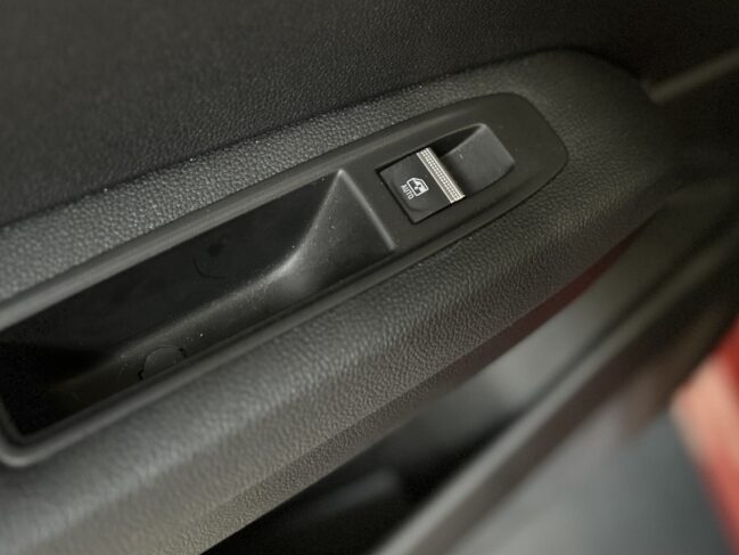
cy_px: 155
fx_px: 875
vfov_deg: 34.6
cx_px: 419
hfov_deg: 45.7
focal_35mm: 41
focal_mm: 5.7
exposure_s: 1/17
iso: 1000
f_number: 1.5
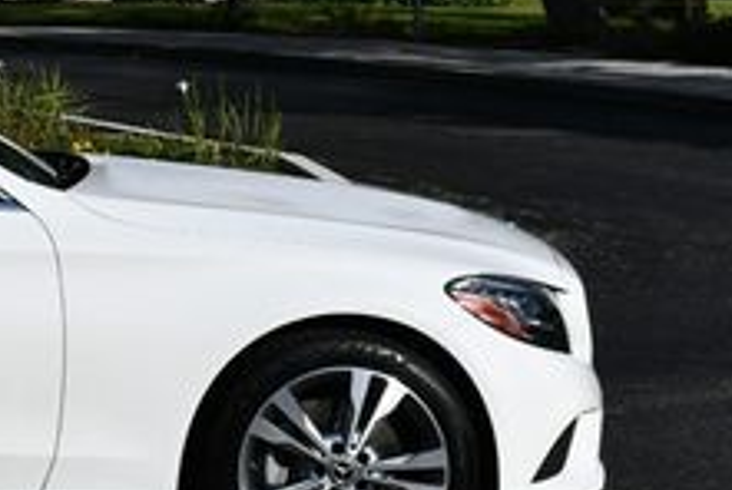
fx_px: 2952
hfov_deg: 13.5
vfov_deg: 9.4
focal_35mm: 145
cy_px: 26
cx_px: -301
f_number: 10
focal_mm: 25
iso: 100
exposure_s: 1/400
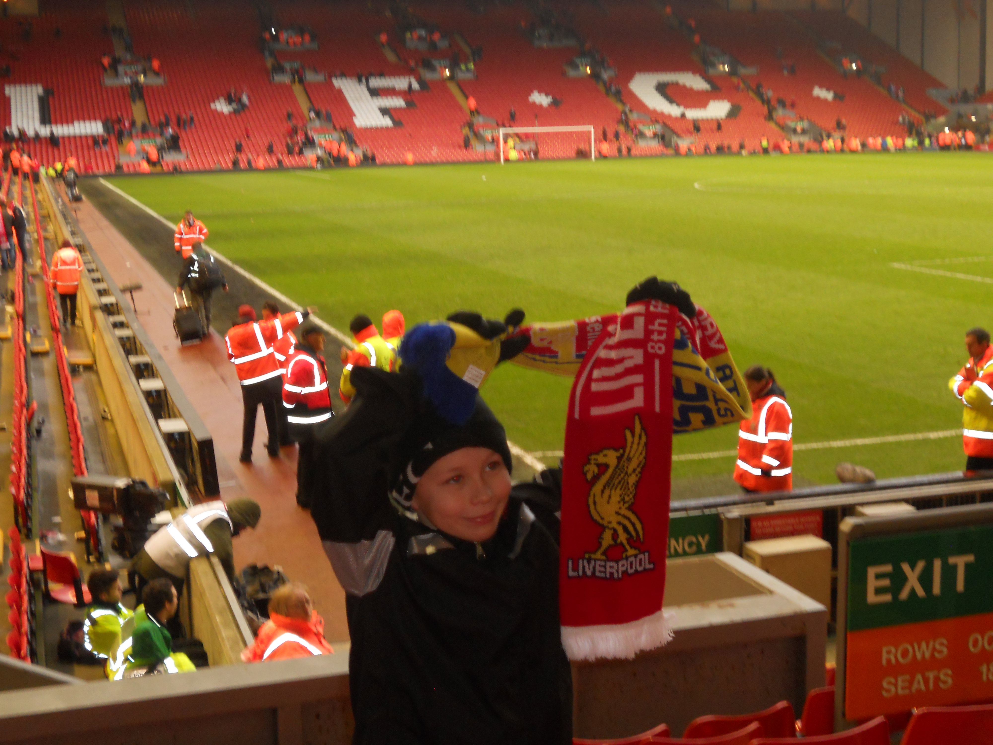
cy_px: 372
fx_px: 1549
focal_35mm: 54
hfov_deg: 35.5
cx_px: 496
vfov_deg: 27.0
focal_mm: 9.8
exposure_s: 1/30
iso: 200
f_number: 4.8
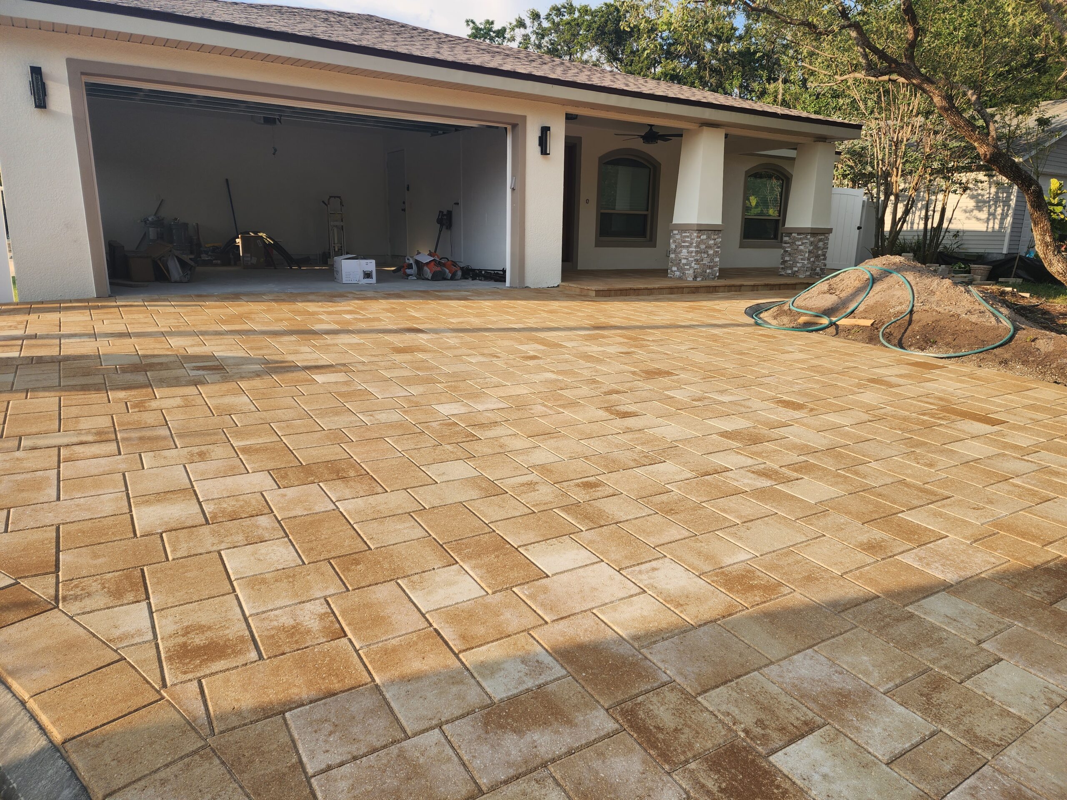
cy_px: 400
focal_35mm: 23
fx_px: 709
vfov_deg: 58.9
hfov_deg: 73.9
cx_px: 534
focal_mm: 6.4
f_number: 1.8
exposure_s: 1/432
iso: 12
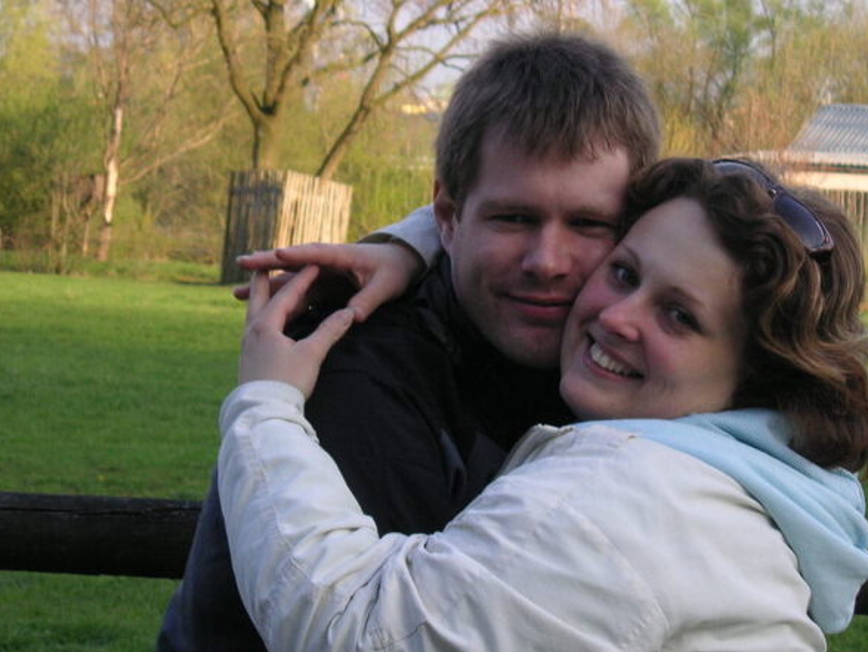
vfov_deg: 10.4
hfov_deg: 13.8
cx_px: 416
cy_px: 302
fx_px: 3588
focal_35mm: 143
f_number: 5
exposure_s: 1/105
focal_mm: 17.1
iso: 50
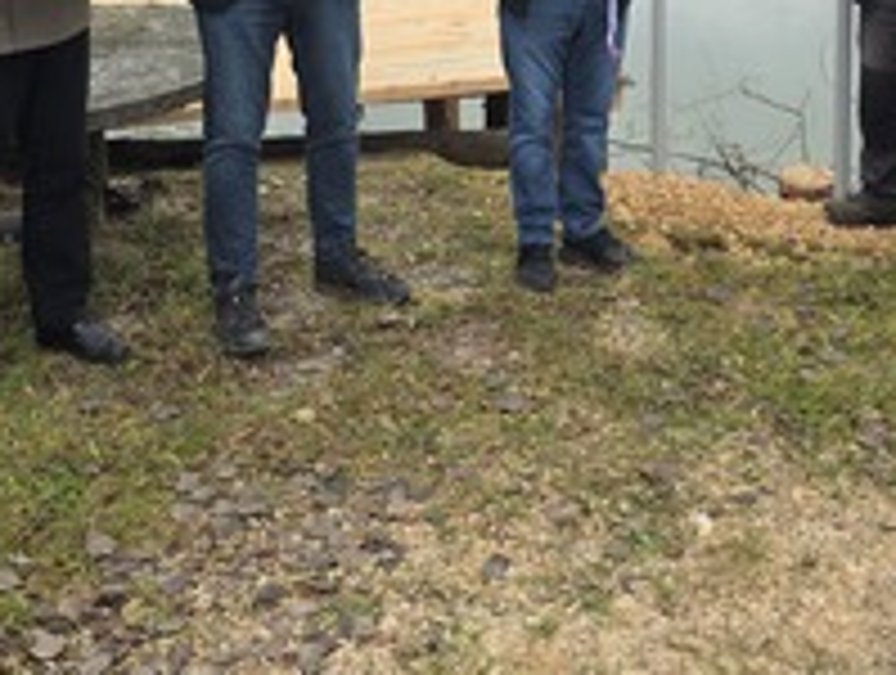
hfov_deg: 36.7
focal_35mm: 52
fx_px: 1348
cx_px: 486
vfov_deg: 25.9
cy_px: -76
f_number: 1.7
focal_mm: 6.3
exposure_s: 1/359
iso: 40
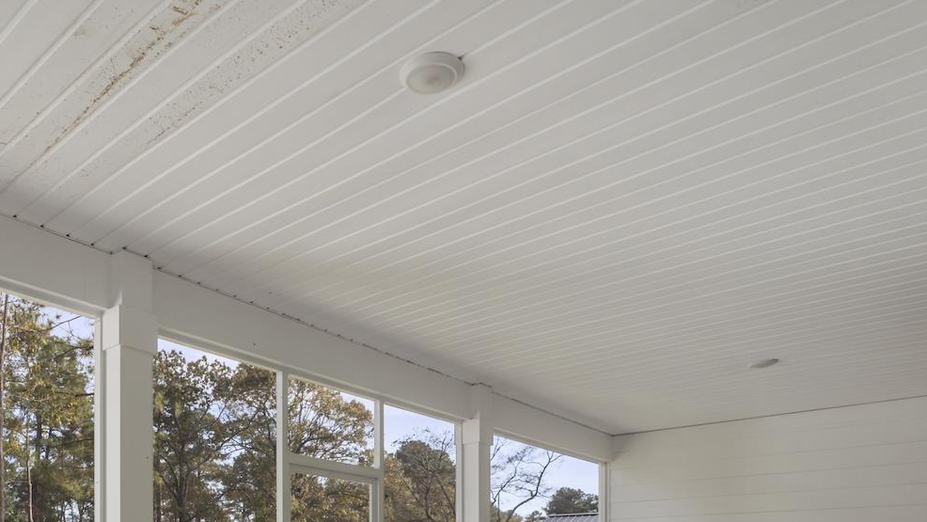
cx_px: 275
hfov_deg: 63.5
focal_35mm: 29
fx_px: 713
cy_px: 570
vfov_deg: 34.8
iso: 400
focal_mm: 14
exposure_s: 1/60
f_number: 6.3
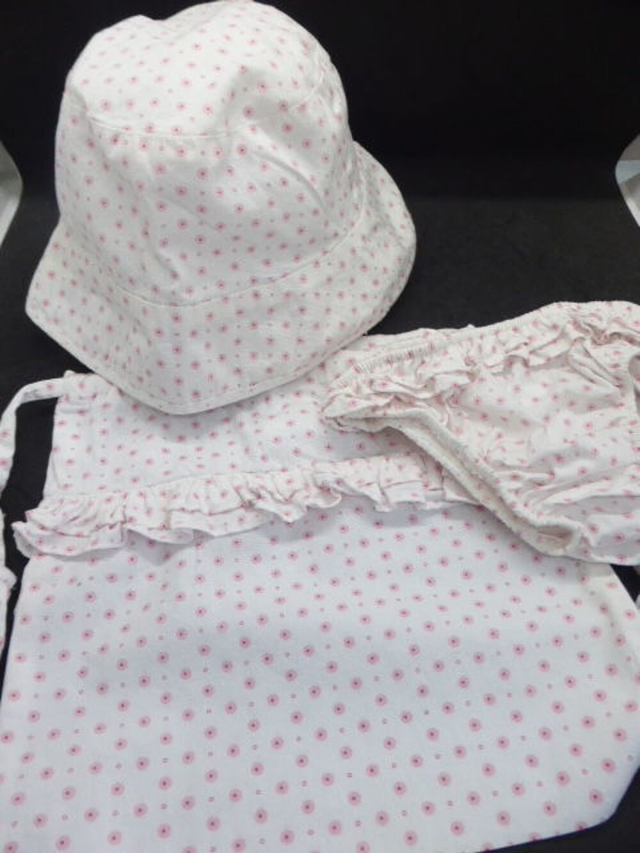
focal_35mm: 24
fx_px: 592
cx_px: 320
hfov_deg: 56.8
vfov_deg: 71.6
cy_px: 426
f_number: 3.3
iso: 160
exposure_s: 1/60
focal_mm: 4.3
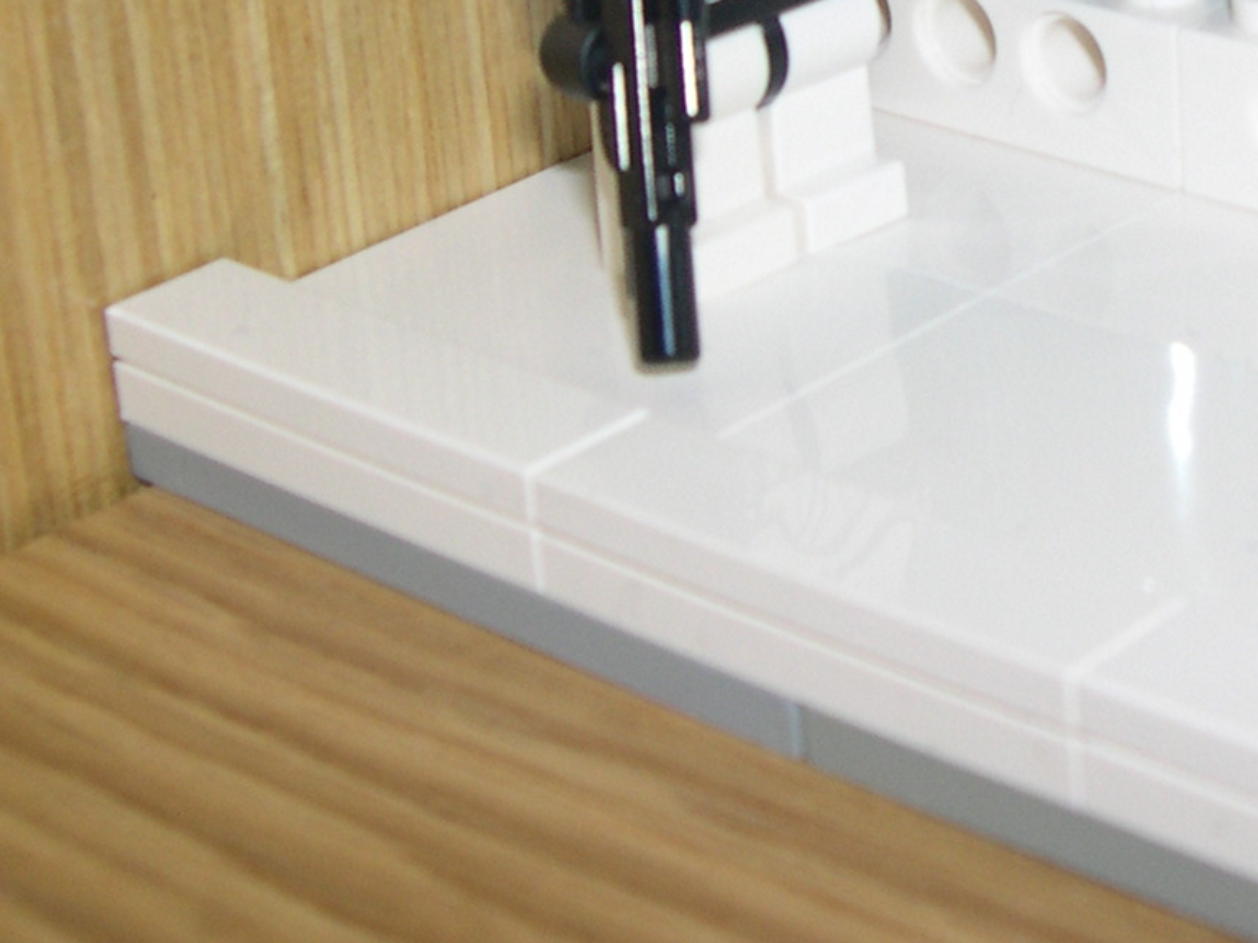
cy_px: -23
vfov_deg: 14.7
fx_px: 3598
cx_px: 1215
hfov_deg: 19.3
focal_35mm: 99
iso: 100
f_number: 7.6
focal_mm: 8
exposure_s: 1/60
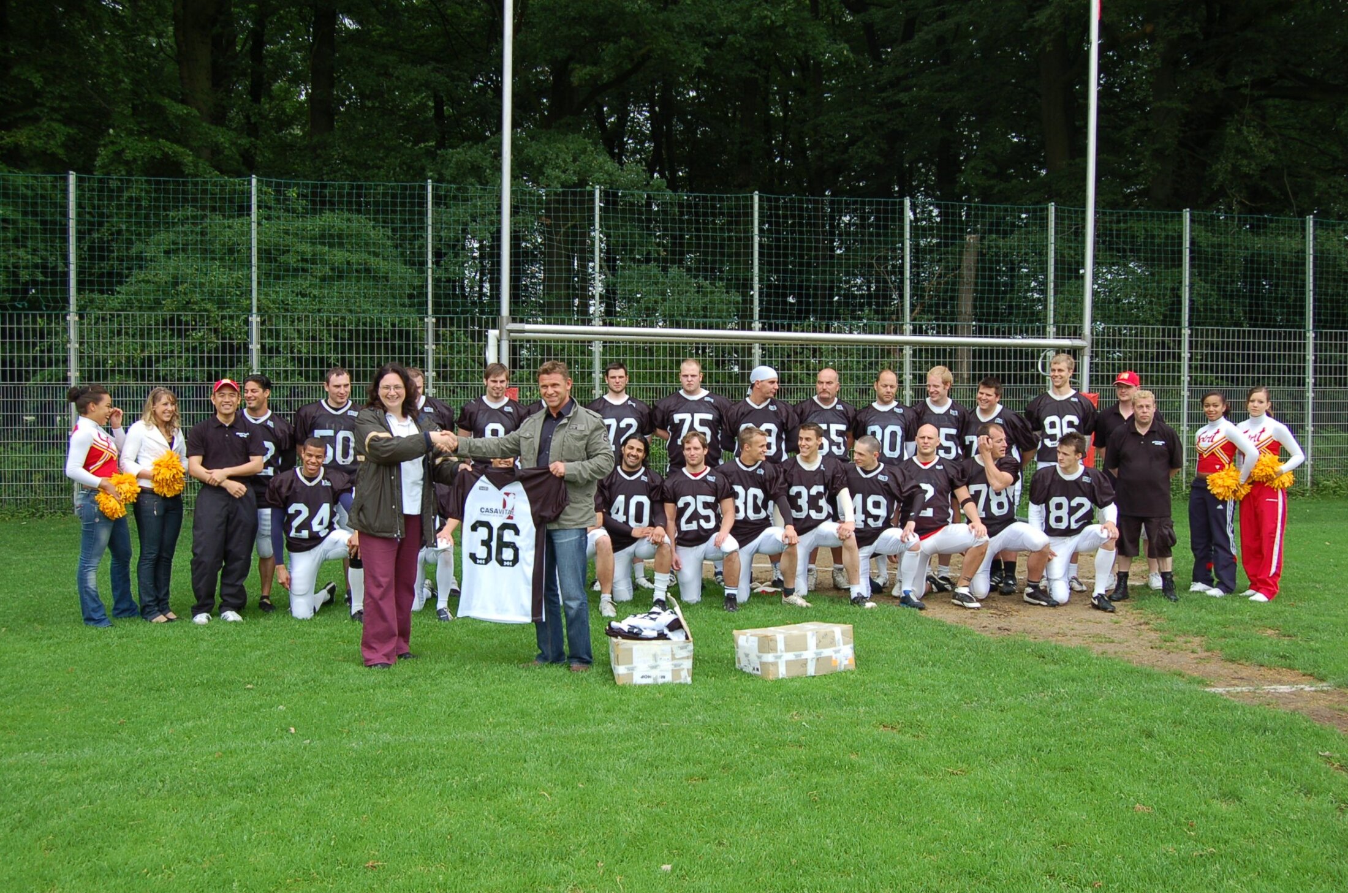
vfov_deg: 39.8
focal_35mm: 33
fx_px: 1233
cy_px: 446
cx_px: 674
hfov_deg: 57.3
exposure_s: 1/125
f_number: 5.6
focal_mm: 22
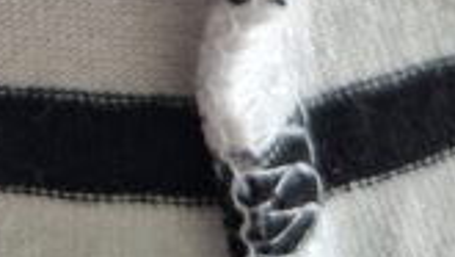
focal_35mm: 91
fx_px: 1098
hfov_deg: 22.1
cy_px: -345
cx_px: -52
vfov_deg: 11.3
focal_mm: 5.54
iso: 200
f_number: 1.8
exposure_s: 1/50
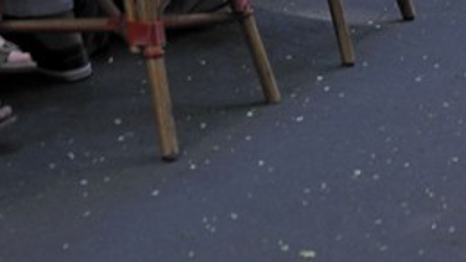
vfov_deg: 4.8
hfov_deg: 9.8
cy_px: -894
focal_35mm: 219
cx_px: 326
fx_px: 2705
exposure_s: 1/160
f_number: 2.8
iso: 200
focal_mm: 34
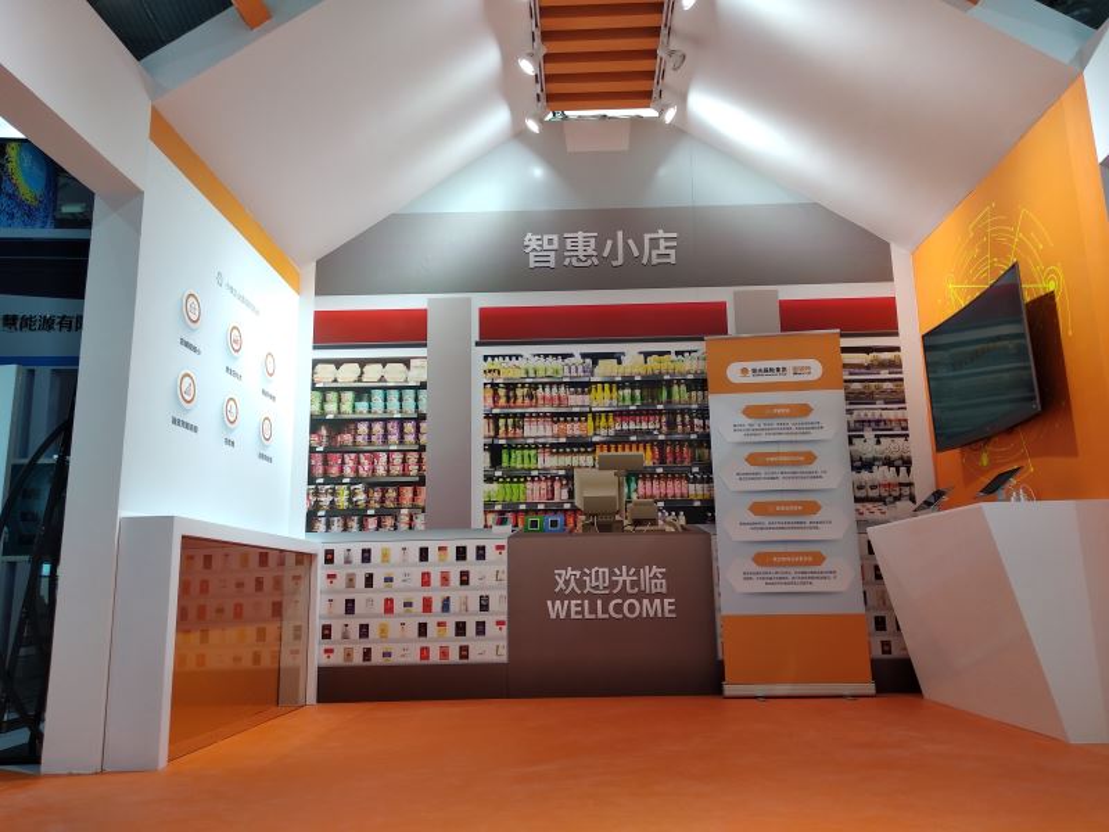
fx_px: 833
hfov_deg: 67.3
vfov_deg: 53.1
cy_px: 416
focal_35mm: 26
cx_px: 554
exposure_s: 1/50
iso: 125
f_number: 2.2
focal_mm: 3.81
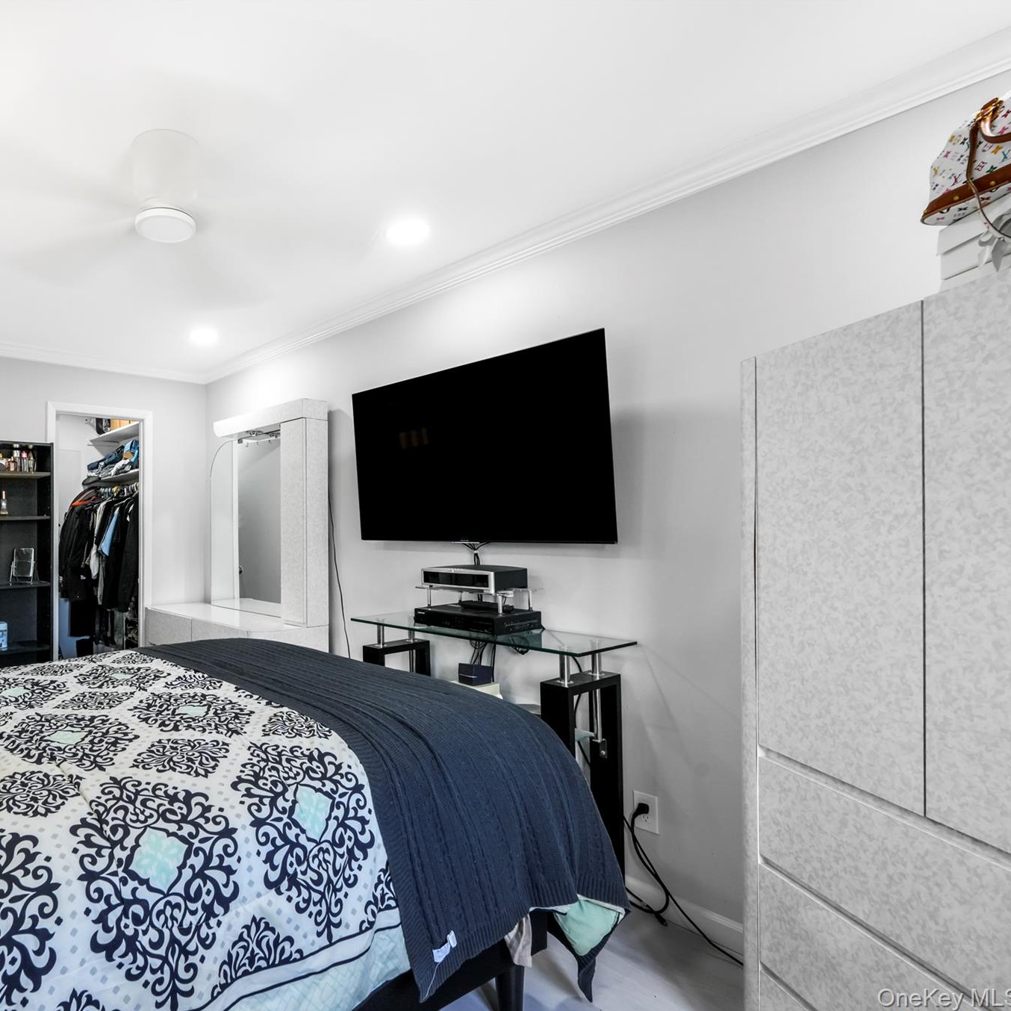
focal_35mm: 18
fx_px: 595
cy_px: 506
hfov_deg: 75.4
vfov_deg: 80.7
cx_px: 264
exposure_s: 1/25
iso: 1000
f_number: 10
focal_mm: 14
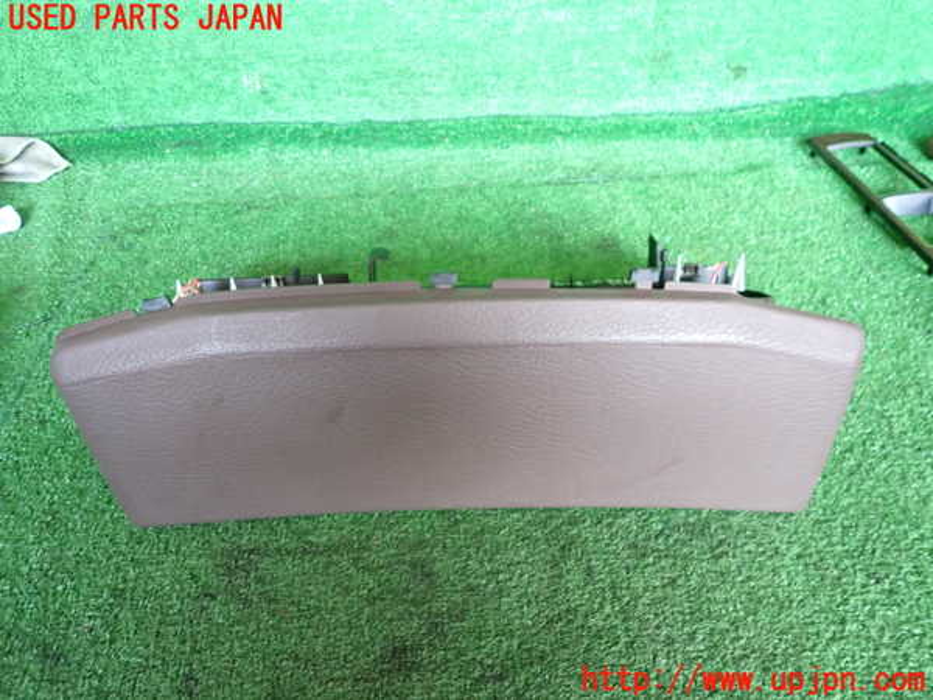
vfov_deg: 54.9
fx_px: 674
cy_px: 350
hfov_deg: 69.4
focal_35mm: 25
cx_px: 466
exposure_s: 1/30
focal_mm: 4.5
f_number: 2
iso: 500
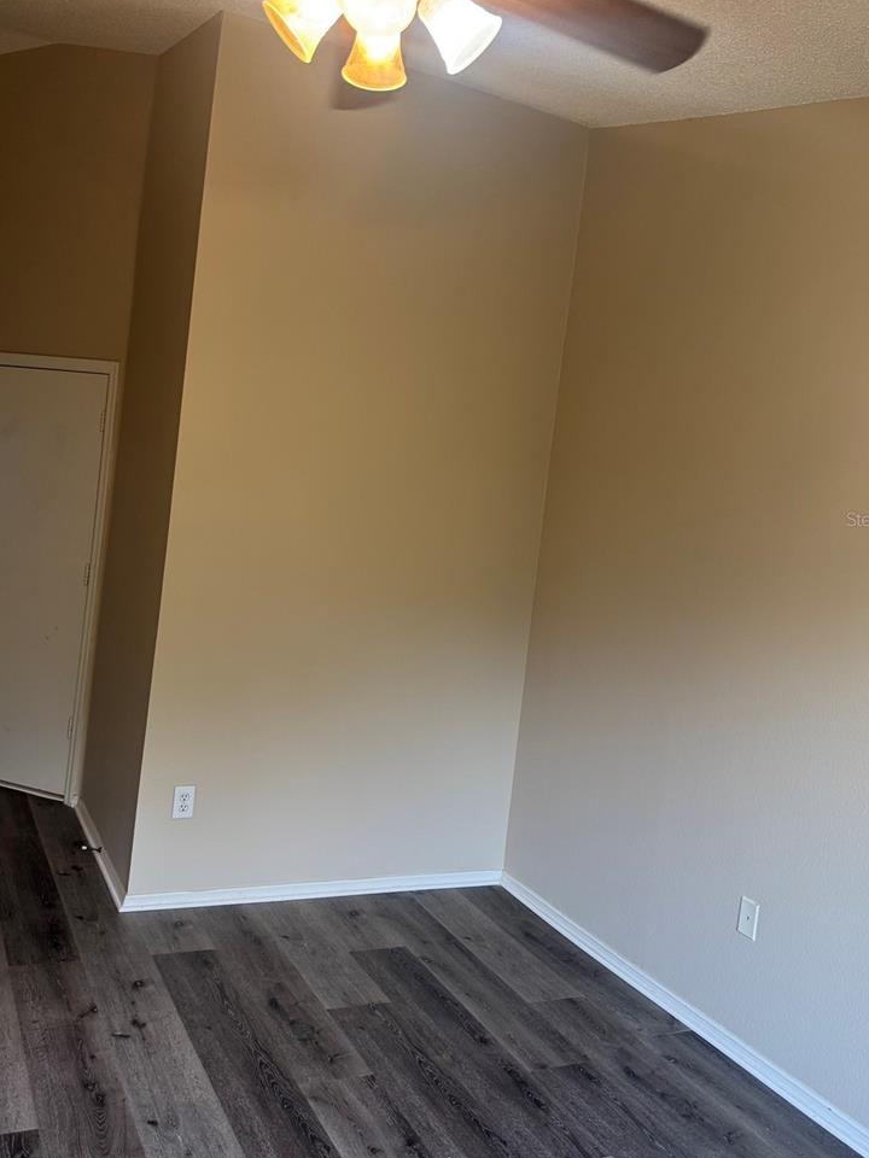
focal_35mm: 30
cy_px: 519
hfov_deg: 46.7
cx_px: 389
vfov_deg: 59.8
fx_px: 1004
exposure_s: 1/60
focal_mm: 6.76
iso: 160
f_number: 1.78
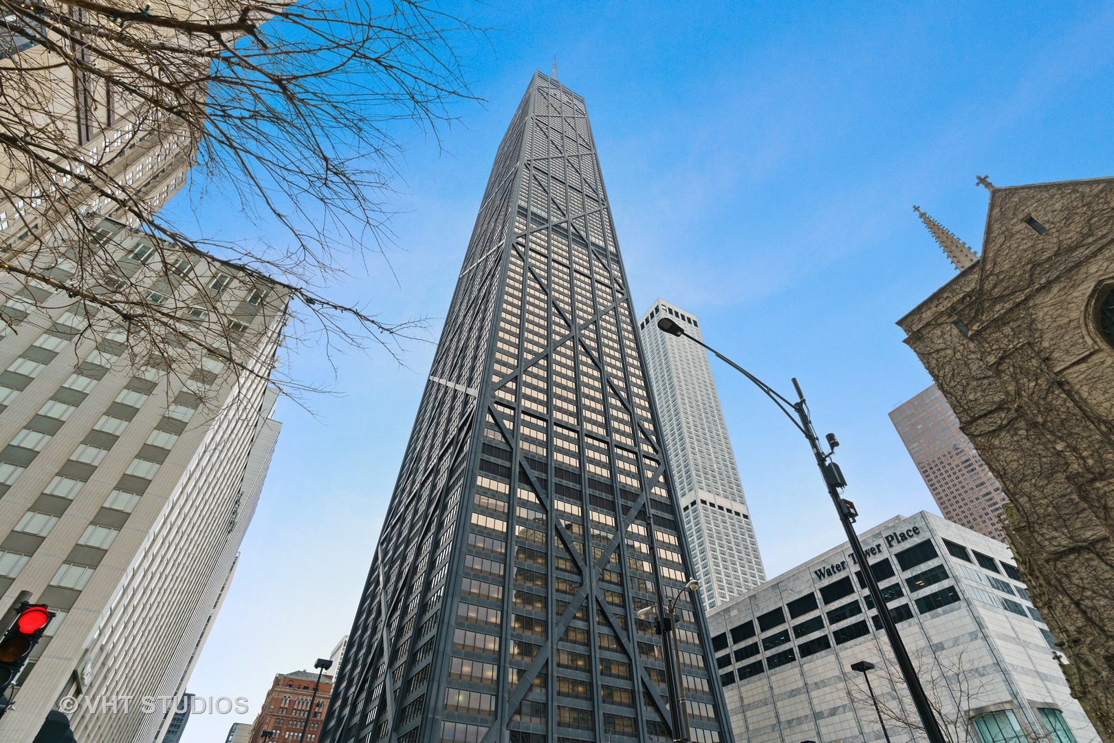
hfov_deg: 90.0
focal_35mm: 18
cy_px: 372
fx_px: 557
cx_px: 557
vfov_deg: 67.4
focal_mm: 18
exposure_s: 1/250
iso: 320
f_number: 7.1
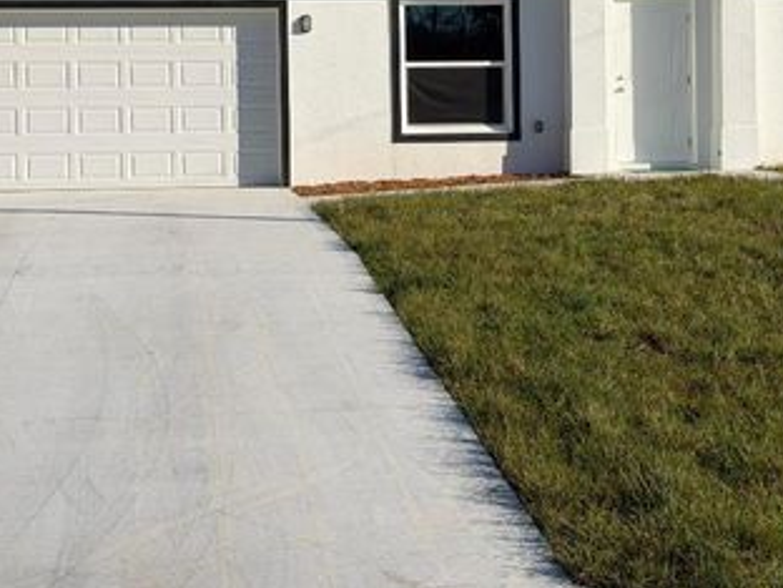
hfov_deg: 25.3
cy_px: 122
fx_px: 1742
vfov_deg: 19.0
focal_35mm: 77
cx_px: 402
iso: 80
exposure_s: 1/9901
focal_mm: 6.76
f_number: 1.78
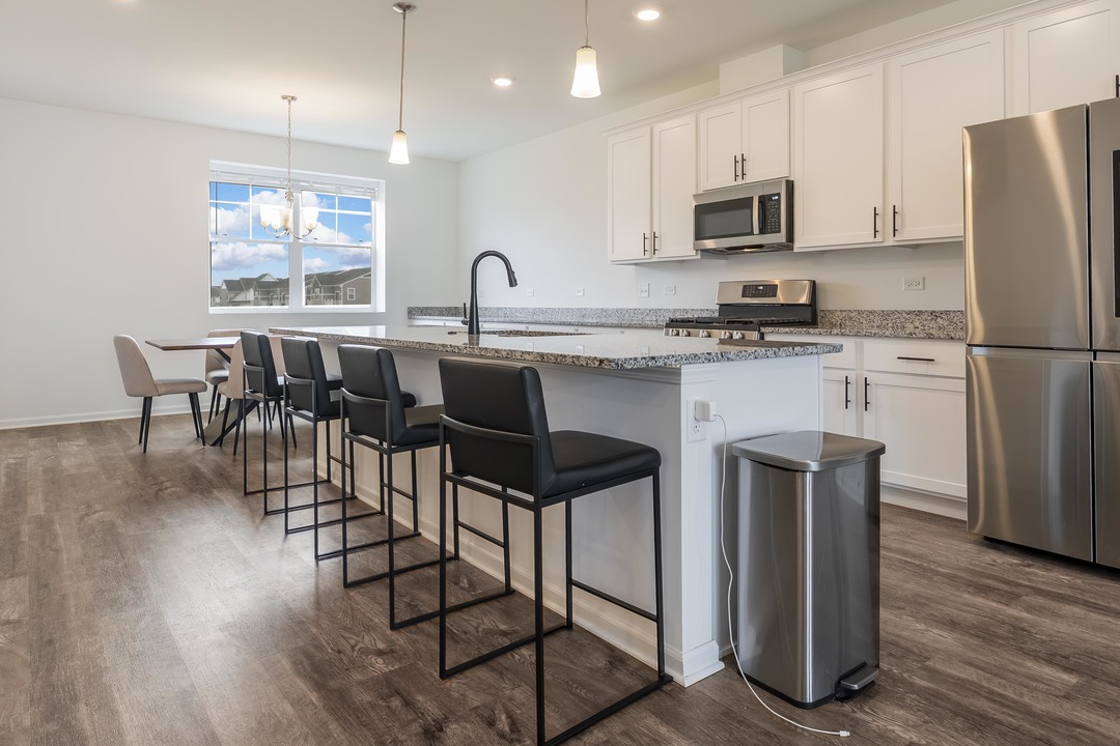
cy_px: 290
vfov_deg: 58.9
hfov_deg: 81.2
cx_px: 559
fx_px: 653
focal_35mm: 21
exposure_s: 1/40
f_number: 7.1
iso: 800
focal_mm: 14
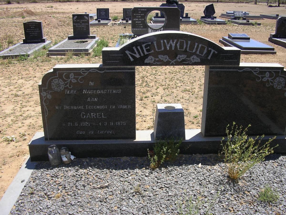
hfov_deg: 49.0
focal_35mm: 38
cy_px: 108
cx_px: 143
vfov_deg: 37.7
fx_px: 314
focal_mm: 5.8
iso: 64
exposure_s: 1/500
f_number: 4.1
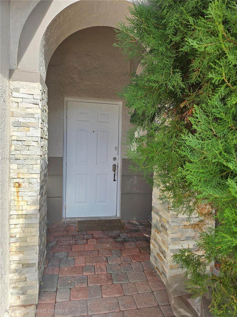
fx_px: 210
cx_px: 118
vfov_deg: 73.9
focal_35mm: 23
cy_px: 158
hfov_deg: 58.9
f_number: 1.8
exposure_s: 1/270
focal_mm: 5.4
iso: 25
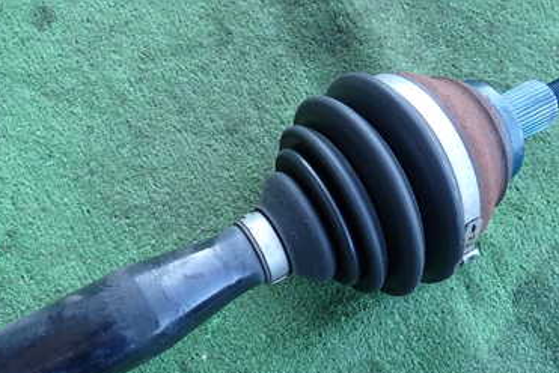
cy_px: 265
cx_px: 265
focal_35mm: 42
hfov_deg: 46.3
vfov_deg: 31.6
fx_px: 653
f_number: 2
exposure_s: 1/125
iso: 160
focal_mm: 4.5
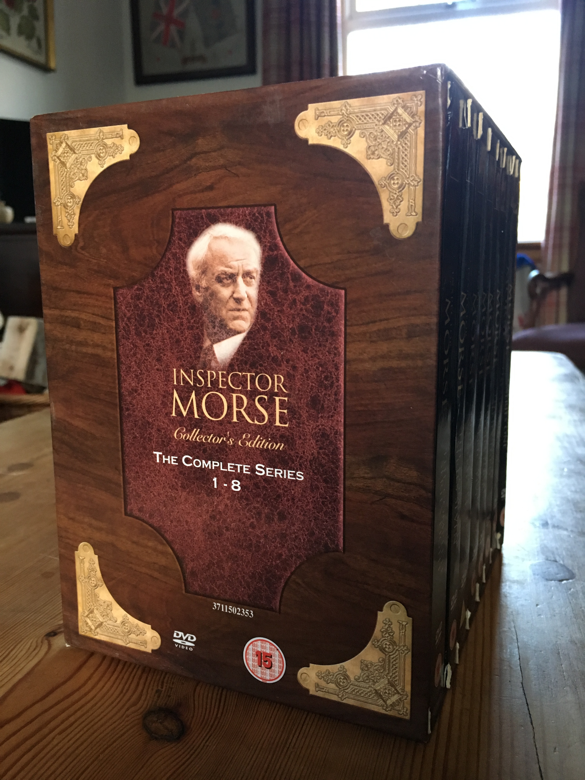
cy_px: 390
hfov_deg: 48.2
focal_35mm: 29
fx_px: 653
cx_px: 292
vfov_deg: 61.7
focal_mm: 4.15
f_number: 2.2
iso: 200
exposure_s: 1/20
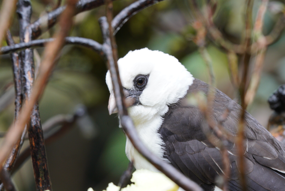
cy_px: 96
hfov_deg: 2.3
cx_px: 142
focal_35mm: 900
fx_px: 7130
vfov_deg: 1.5
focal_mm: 600
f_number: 9
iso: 500
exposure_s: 1/40
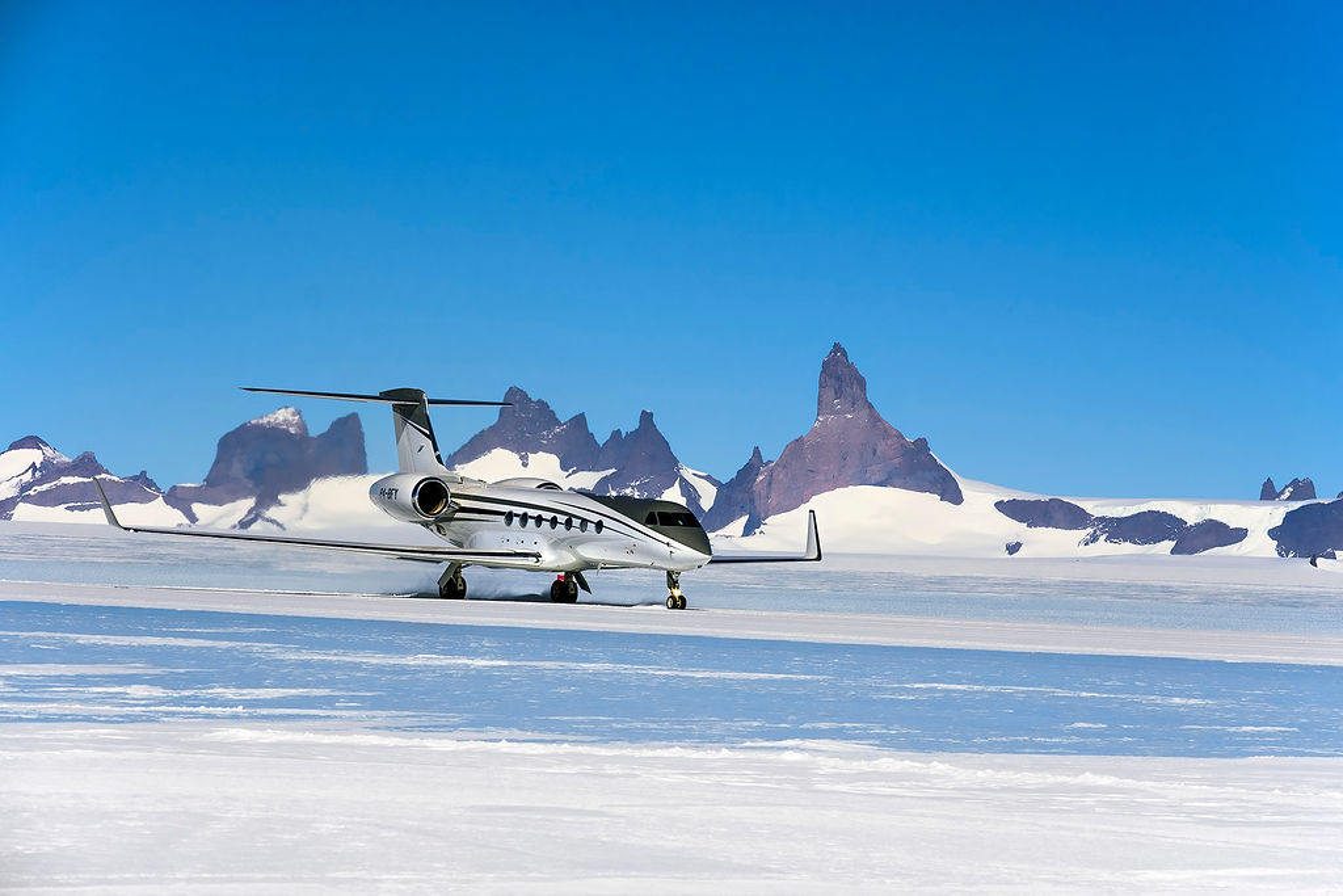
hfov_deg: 11.5
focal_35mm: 179
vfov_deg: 7.7
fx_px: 6678
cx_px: 672
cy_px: 448
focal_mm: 119.2
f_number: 10
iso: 200
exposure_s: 1/1500
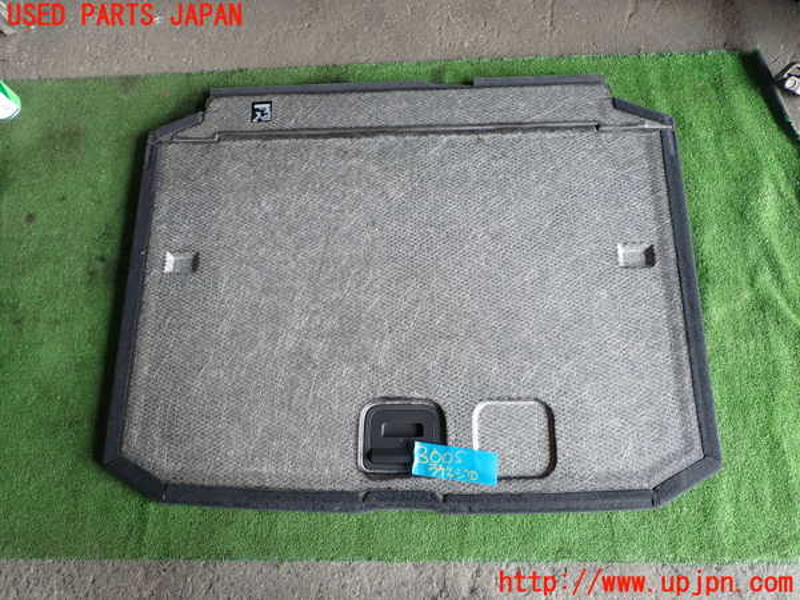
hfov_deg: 69.4
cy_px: 300
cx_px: 400
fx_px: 578
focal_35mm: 25
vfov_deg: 54.9
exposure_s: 1/80
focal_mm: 4.5
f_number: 2.8
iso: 100
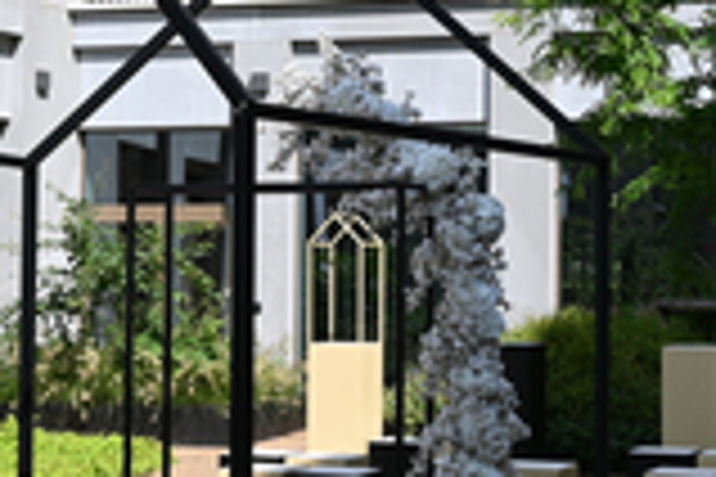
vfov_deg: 13.8
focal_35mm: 99
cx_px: 378
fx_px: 1968
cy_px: 202
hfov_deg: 20.6
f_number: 6.3
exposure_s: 1/320
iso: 100
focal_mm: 17.5
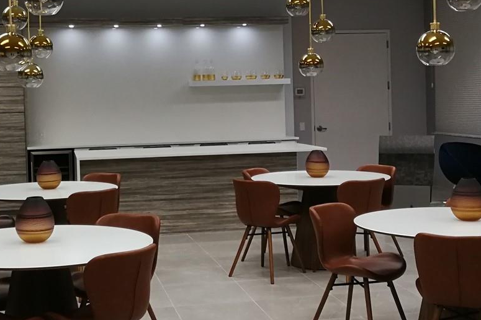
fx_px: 775
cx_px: 180
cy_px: 117
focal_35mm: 58
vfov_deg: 23.3
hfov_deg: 34.3
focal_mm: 3.95
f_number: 1.8
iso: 160
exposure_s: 1/60
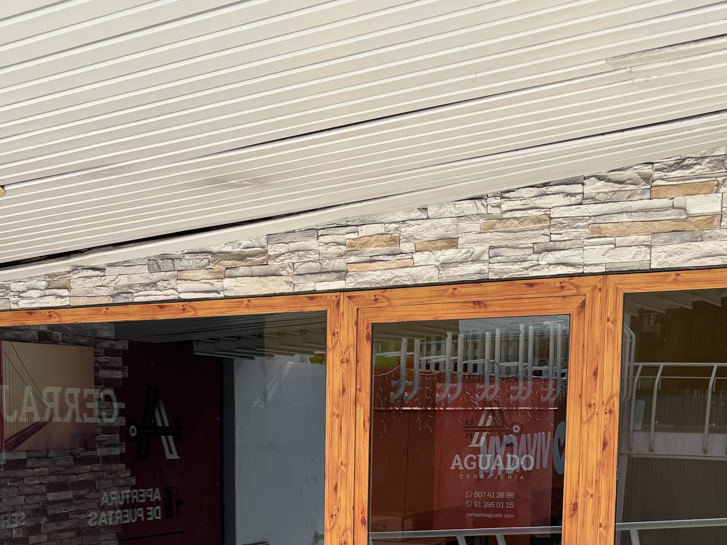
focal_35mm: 60
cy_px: 580
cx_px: 216
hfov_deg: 31.8
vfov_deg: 23.1
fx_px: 1260
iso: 50
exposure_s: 1/442
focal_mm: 5.96
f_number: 1.6
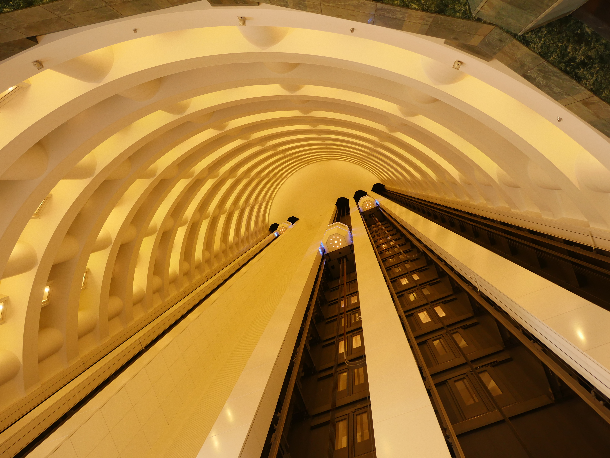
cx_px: 305
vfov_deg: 46.8
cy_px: 229
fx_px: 529
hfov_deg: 60.0
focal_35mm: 30
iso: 800
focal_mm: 15
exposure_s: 1/15
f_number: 2.5
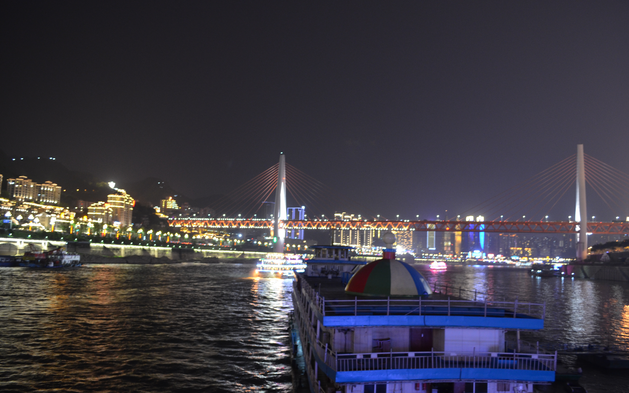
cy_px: 208
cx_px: 310
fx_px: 480
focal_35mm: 28
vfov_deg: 44.5
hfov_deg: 66.5
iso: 800
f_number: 4.5
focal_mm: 18
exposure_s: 1/2.5
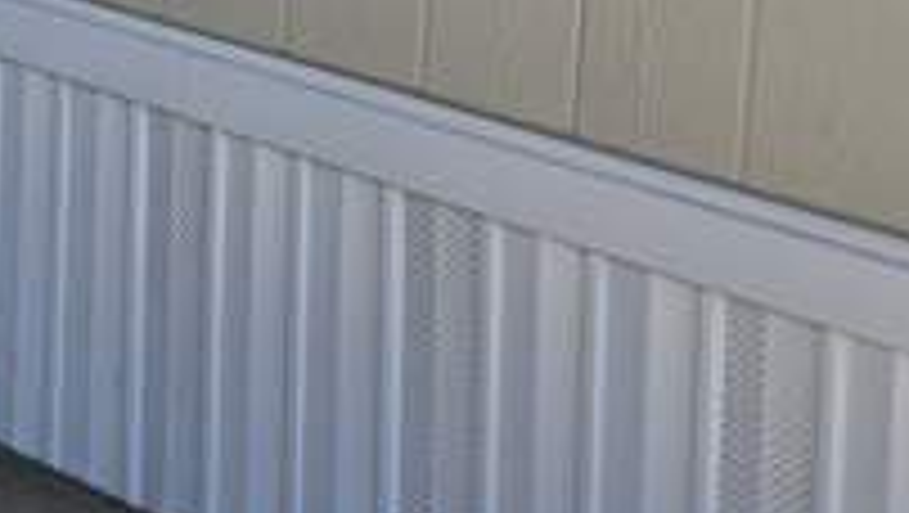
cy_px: -531
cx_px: -774
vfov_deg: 11.1
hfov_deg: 17.2
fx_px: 2388
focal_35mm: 99
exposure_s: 1/514
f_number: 1.8
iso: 25
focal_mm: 5.4
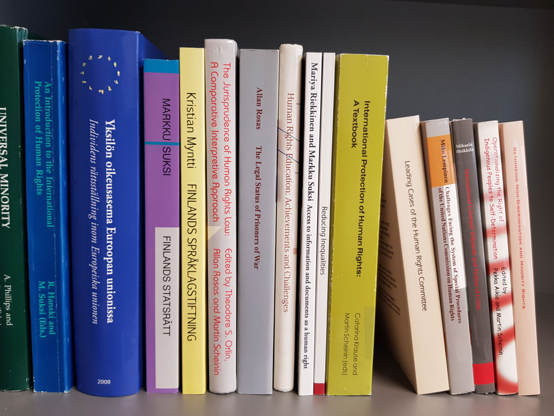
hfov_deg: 67.3
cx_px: 277
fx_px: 416
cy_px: 208
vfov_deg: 53.1
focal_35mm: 26
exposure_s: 1/50
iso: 100
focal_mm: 4.2
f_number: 1.7
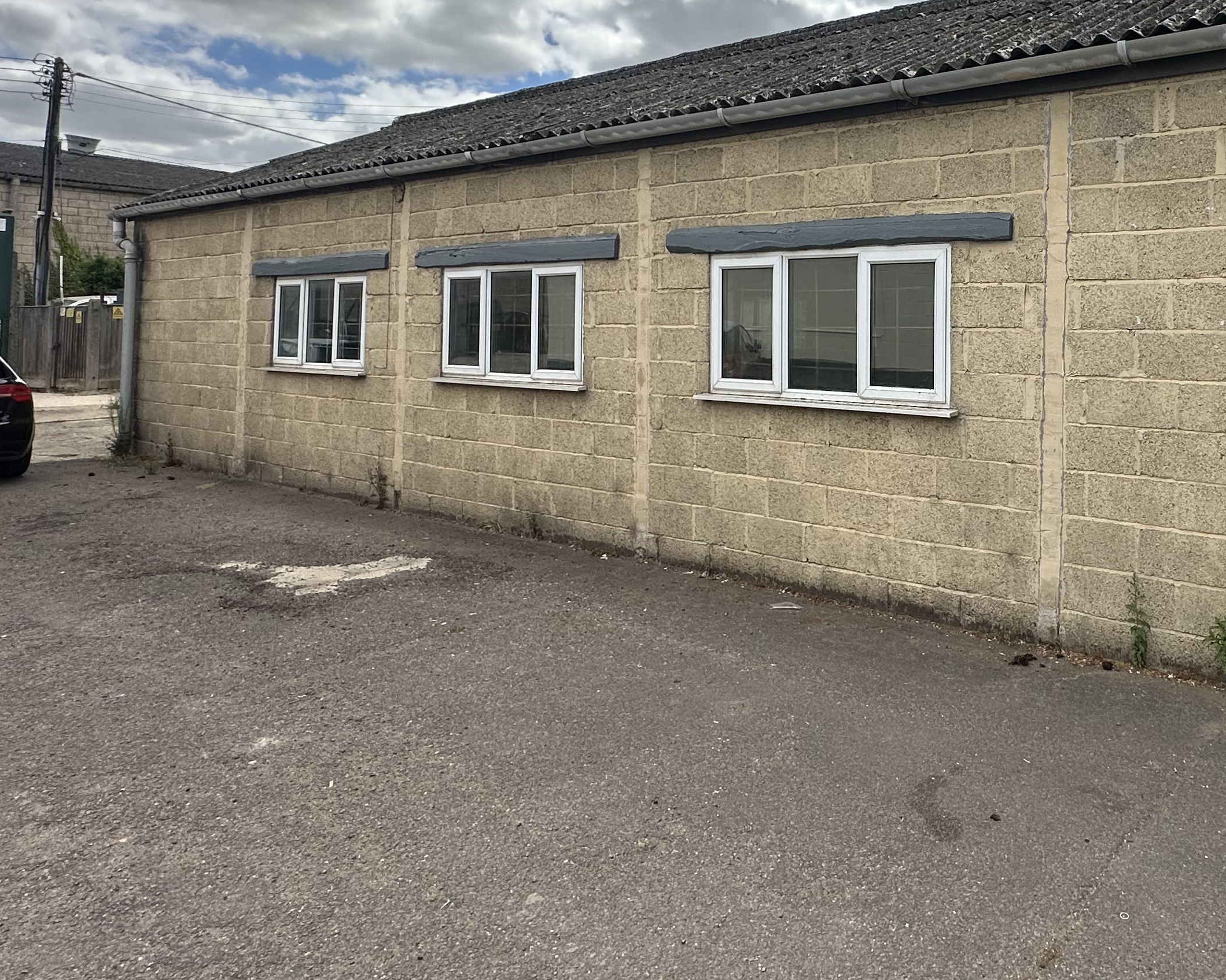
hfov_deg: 61.4
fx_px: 943
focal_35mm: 26
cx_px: 955
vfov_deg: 53.2
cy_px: 285
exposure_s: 1/1742
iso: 50
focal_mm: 2.22
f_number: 2.2
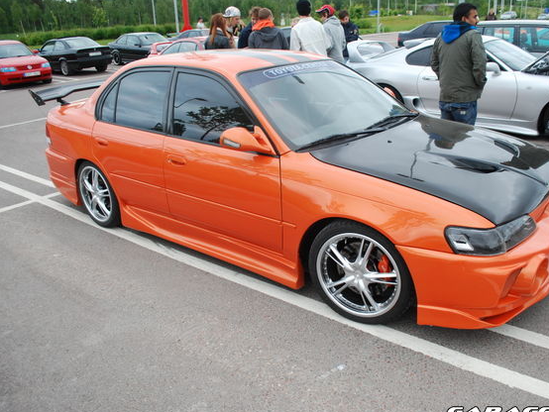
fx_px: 476
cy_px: 210
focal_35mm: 30
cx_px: 299
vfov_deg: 46.8
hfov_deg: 59.8
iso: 200
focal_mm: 18
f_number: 4.5
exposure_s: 1/80
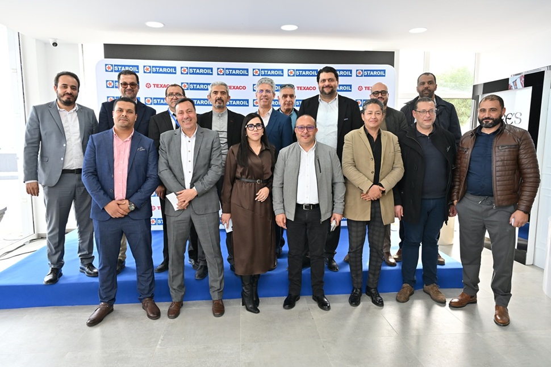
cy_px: 184
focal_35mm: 24
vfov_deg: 53.2
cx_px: 276
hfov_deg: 73.7
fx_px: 367
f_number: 4.5
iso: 400
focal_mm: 24
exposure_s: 1/200
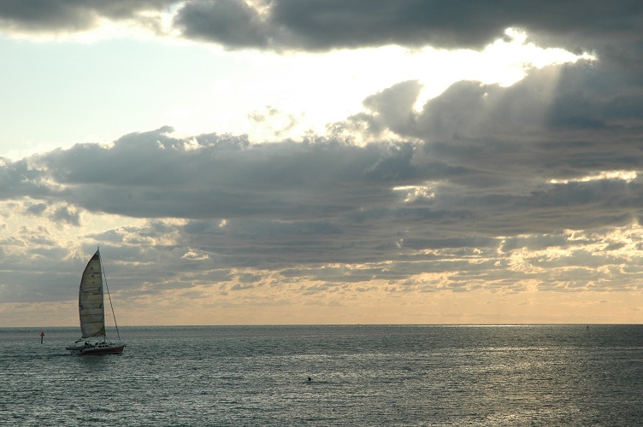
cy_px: 214
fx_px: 1874
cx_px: 322
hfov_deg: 19.5
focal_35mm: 105
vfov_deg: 13.0
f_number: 11
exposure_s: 1/500
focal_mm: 70
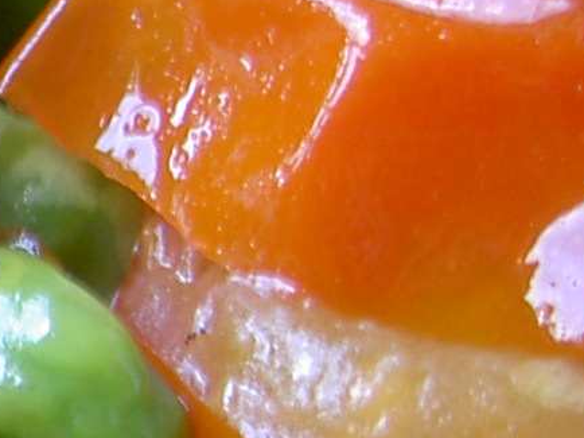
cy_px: 389
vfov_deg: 6.4
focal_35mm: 233
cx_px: -731
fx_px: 3929
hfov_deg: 8.0
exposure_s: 1/12.1
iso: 100
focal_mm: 8
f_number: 2.8
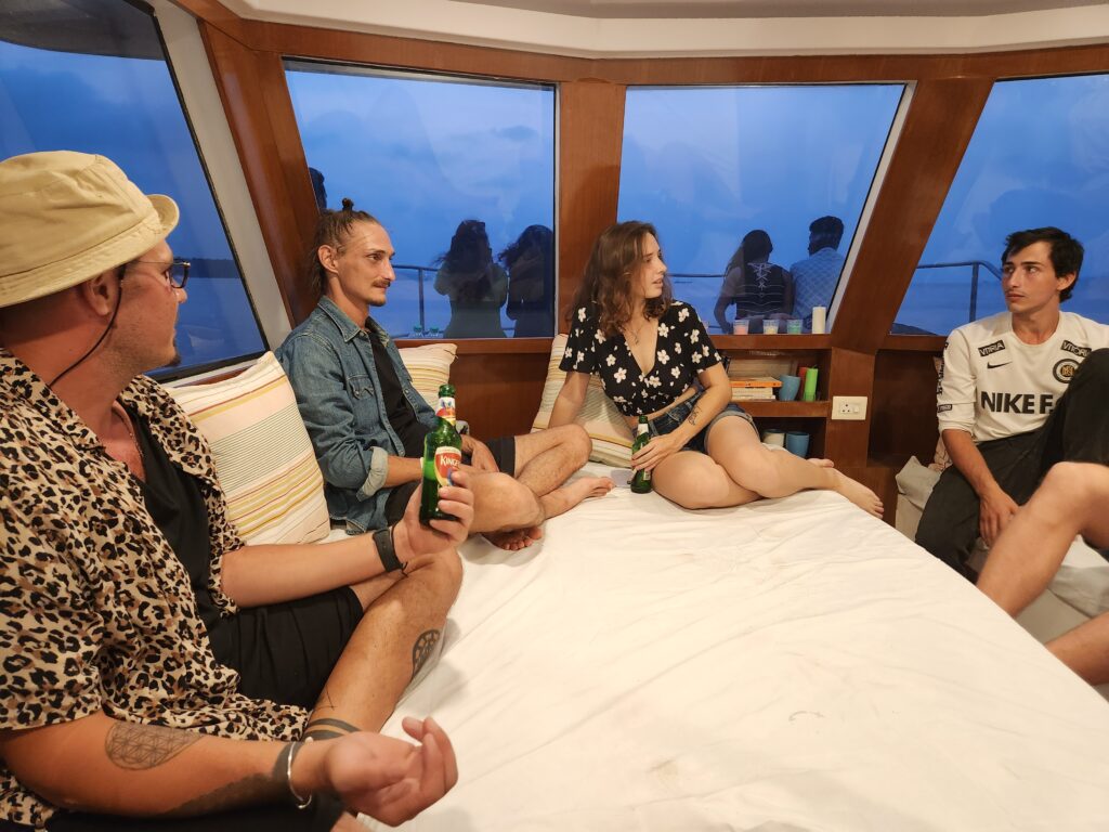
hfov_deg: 73.9
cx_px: 554
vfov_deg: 58.9
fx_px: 737
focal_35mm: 23
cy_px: 416
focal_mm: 5.4
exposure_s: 1/100
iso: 500
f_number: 1.8
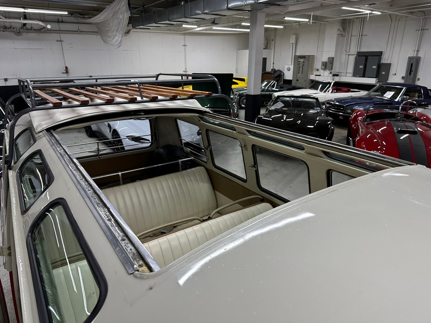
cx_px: 216
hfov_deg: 71.6
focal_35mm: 24
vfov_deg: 56.8
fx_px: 299
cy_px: 162
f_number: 1.78
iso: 160
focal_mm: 6.86
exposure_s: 1/120
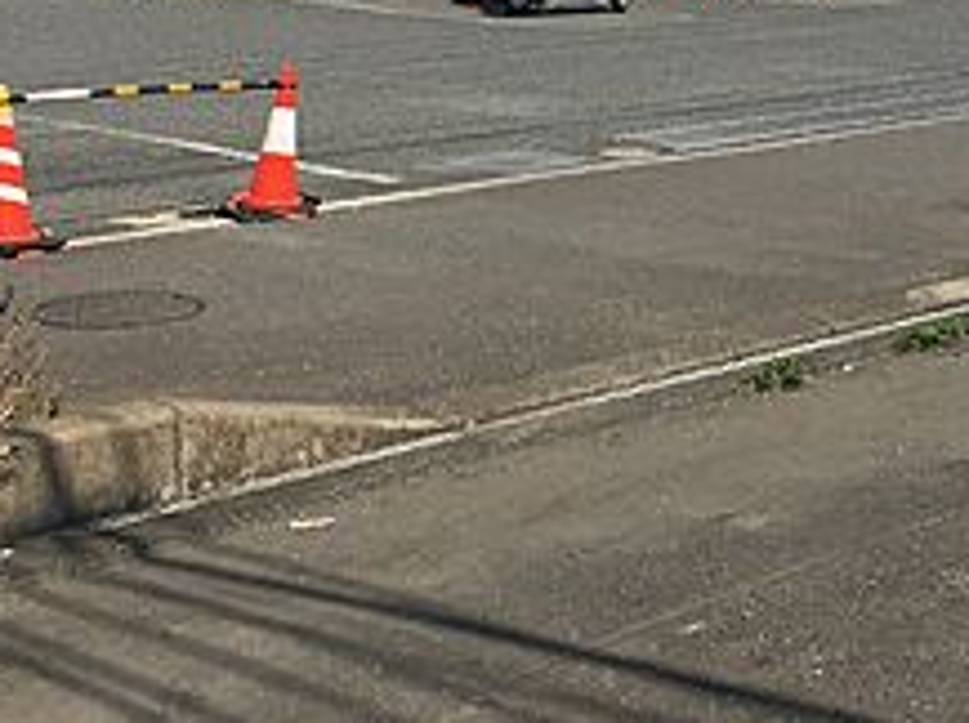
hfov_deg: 23.4
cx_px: 683
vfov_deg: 17.1
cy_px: -91
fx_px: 2320
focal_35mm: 83
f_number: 2.2
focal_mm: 4.15
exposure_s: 1/1709
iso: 25
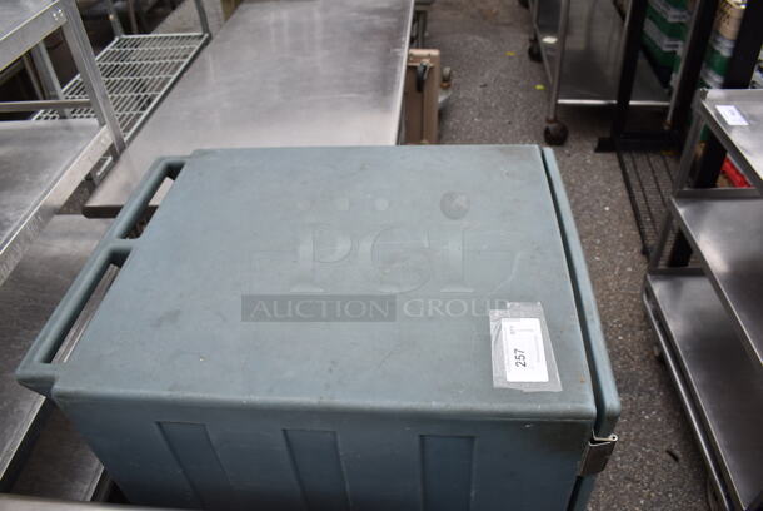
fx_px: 573
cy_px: 256
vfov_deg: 48.0
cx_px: 382
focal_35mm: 27
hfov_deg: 67.3
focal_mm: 18
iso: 200
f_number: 6.3
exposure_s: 1/250
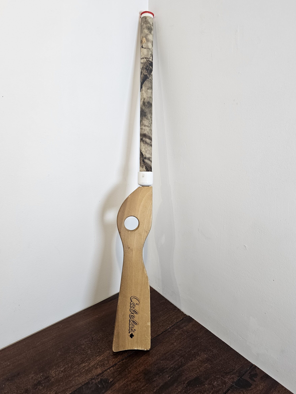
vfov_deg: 69.3
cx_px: 154
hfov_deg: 54.9
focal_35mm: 25
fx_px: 285
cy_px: 182
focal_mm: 6.3
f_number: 1.7
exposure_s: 1/120
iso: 125
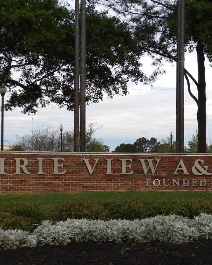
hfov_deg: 22.0
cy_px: 167
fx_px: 533
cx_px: 188
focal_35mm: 68
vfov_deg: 27.8
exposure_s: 1/160
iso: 100
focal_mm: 5.4
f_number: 3.5
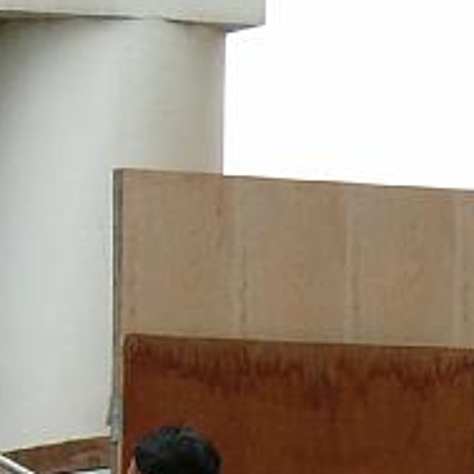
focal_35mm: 495
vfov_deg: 3.5
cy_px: 577
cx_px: 344
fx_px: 7669
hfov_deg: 3.5
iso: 100
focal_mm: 15.7
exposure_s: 1/250
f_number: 4.5
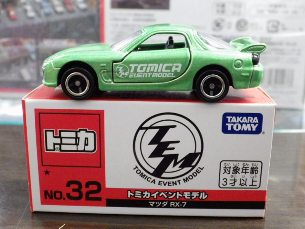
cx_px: 152
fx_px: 441
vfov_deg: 29.1
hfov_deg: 38.2
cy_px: 114
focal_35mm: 50
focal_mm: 9
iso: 1600
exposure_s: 1/25
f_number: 3.8
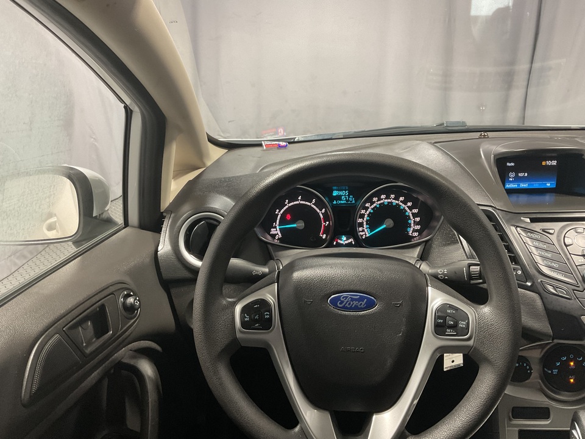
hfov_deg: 61.7
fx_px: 490
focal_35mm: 29
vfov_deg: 48.2
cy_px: 220
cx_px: 292
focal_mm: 3
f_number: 1.8
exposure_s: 1/60
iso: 100
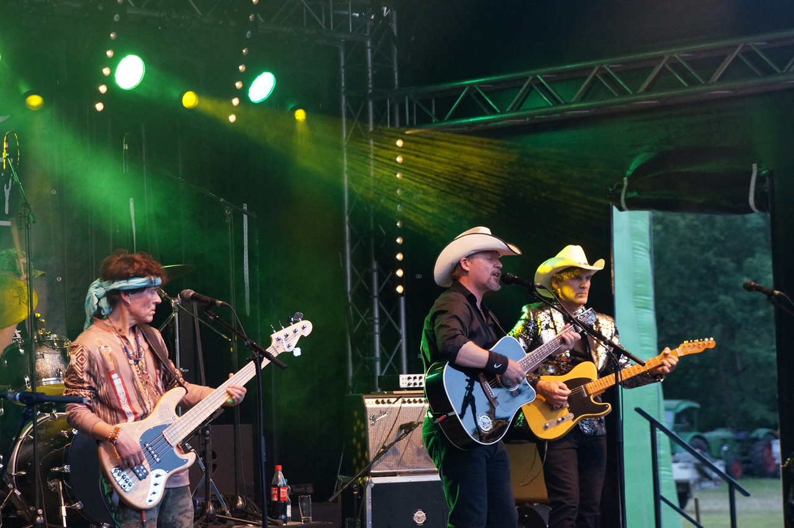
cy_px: 264
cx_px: 397
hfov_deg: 18.2
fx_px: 2479
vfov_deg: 12.2
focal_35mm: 112
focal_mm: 75
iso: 1600
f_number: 4
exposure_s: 1/125
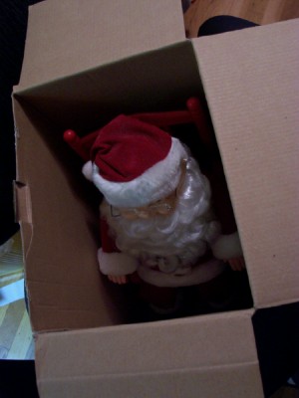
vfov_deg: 50.1
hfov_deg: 38.7
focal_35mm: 37
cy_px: 199
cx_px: 150
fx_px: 426
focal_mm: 5.6
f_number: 2.8
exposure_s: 1/8
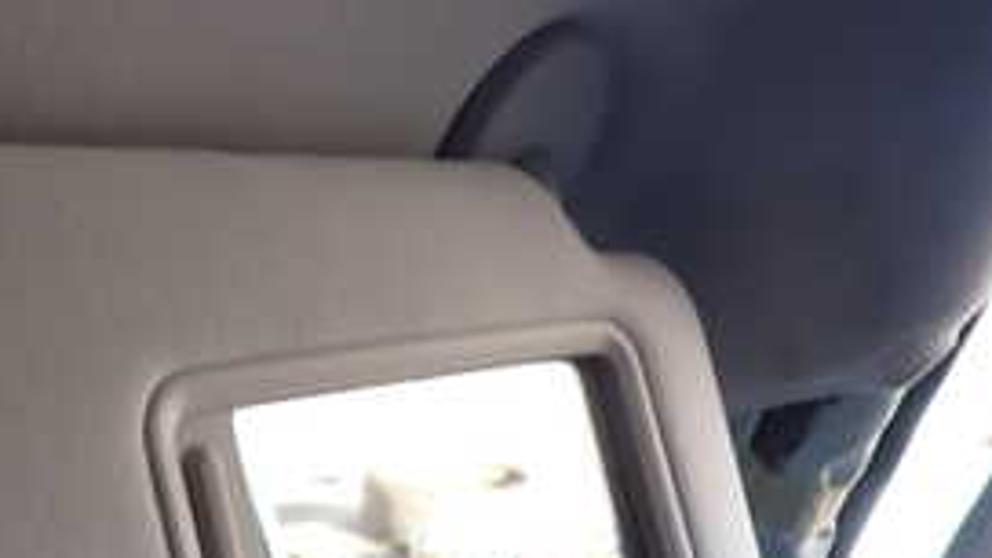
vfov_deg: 20.0
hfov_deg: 34.6
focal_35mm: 60
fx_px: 1578
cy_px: 263
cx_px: 332
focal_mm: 4.5
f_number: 2
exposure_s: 1/100
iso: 100
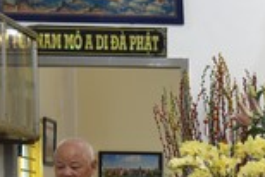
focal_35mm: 245
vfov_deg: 5.6
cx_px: 461
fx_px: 1805
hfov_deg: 8.1
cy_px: 253
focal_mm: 58
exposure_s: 1/125
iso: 900
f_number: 4
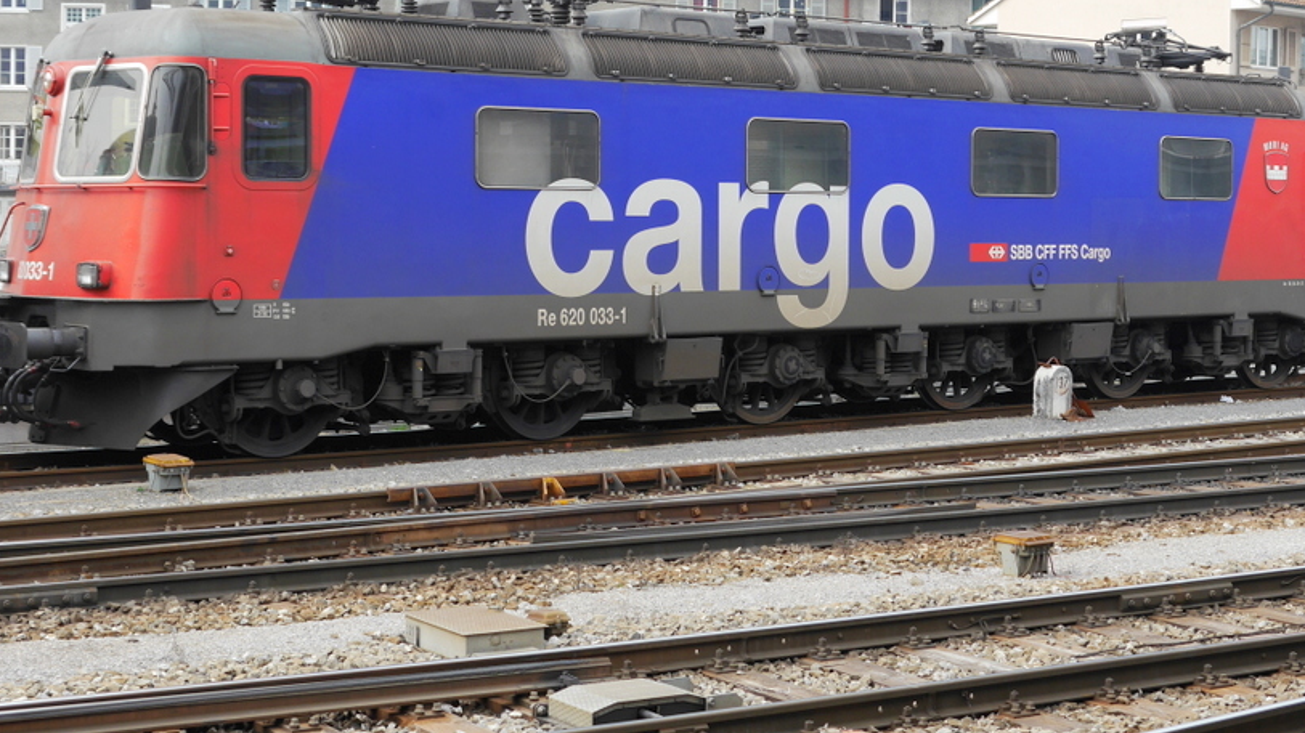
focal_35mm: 67
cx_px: 684
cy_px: 253
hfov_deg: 31.4
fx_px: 2318
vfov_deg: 17.9
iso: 160
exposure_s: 1/200
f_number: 6.3
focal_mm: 25
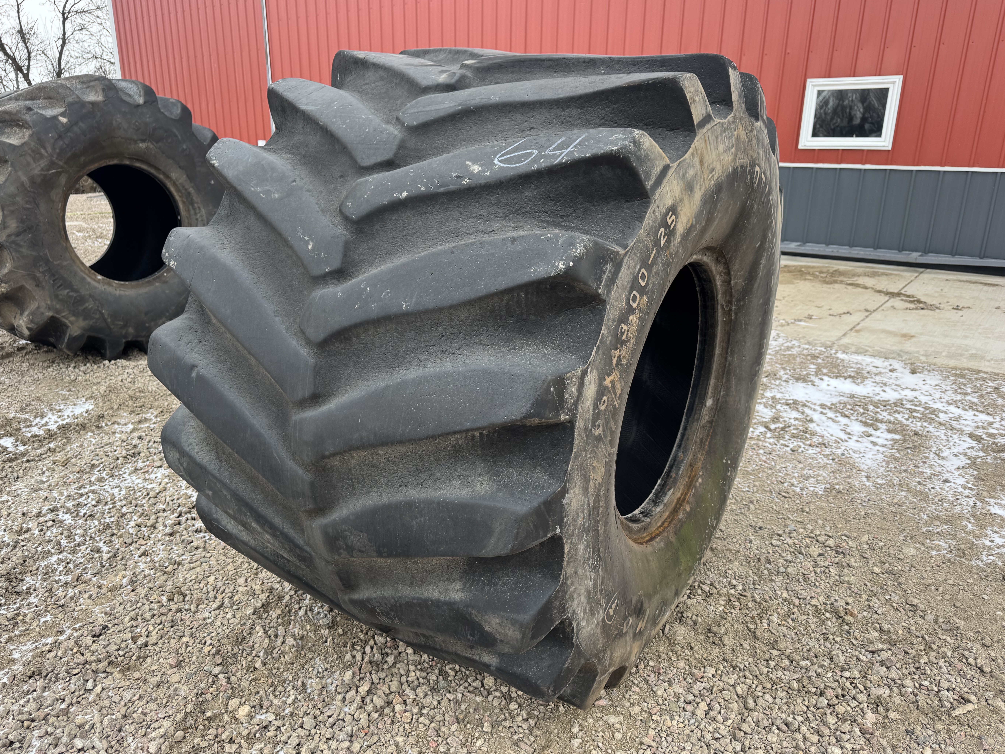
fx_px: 726
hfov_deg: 69.4
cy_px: 379
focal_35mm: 25
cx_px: 489
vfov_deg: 54.9
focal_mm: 6.76
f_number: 1.78
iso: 80
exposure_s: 1/531
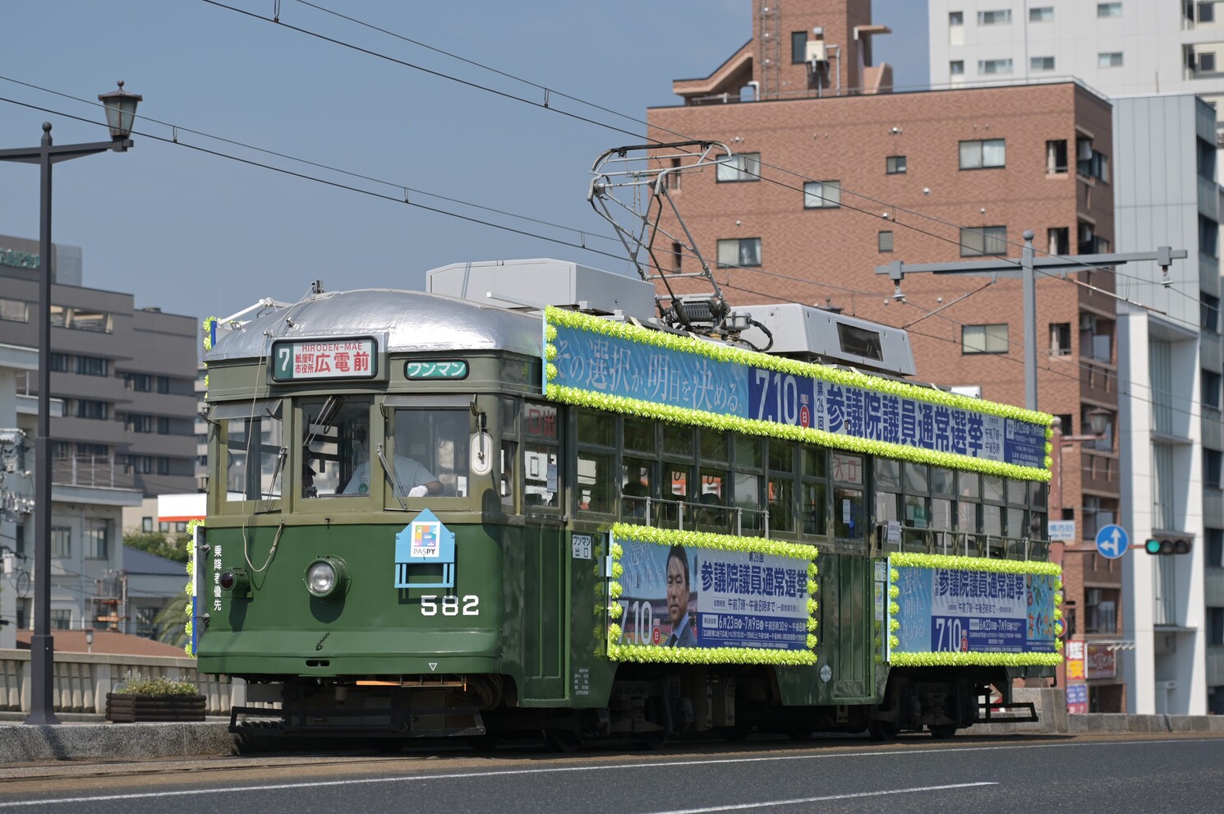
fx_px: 3125
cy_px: 407
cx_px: 612
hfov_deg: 22.2
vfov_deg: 14.8
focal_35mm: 92
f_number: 4
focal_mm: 92
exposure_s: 1/1250
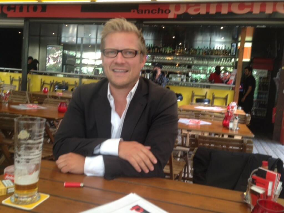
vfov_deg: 40.7
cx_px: 142
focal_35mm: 35
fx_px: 287
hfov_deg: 52.6
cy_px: 106
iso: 64
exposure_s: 1/24
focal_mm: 4.28
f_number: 2.4
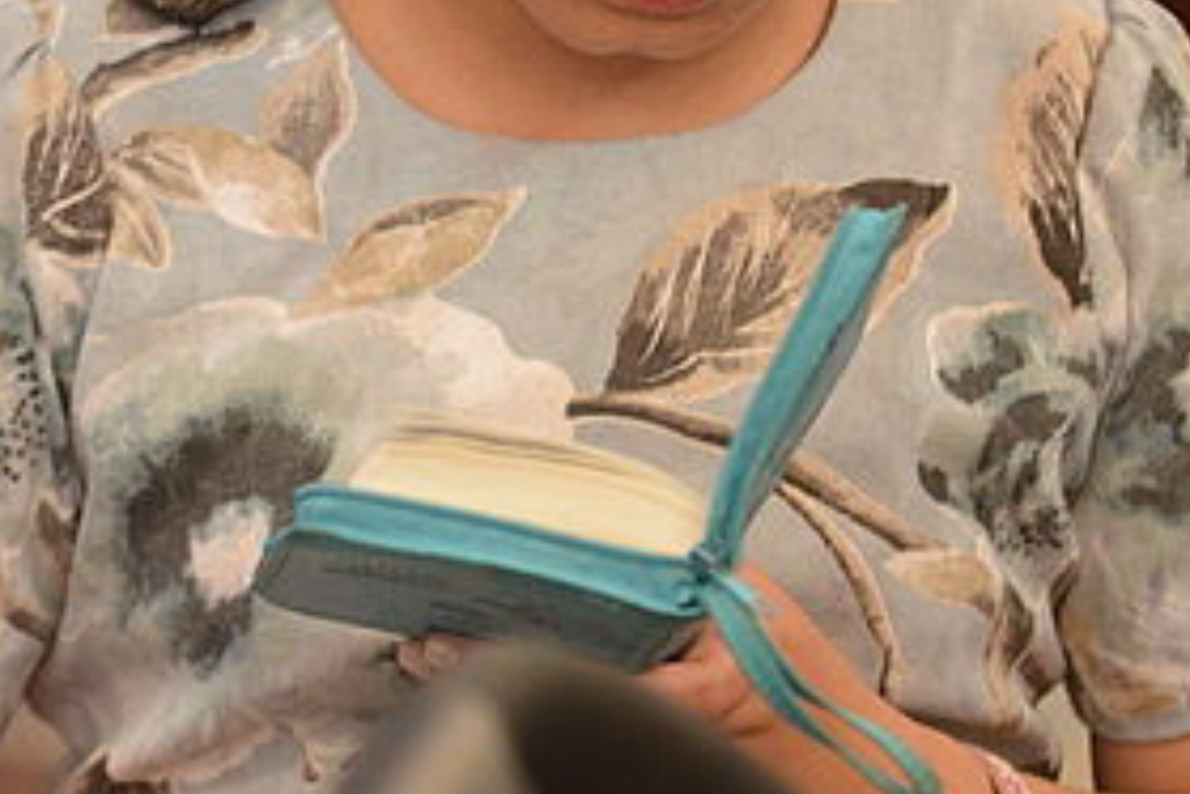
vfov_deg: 4.4
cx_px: 89
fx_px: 10384
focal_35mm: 314
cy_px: 176
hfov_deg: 6.5
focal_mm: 110
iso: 2500
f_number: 2.8
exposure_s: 1/125
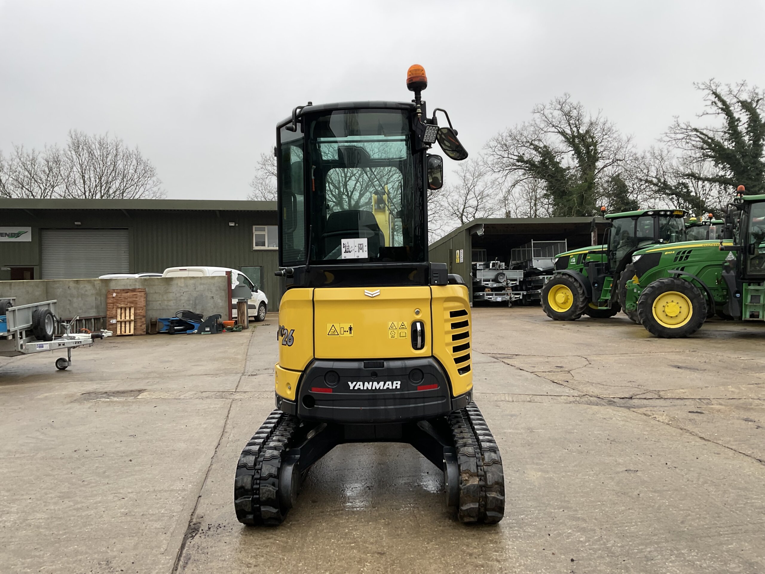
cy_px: 287
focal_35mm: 29
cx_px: 382
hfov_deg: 61.7
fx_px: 641
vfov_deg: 48.2
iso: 16
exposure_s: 1/134
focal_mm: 3
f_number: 1.8
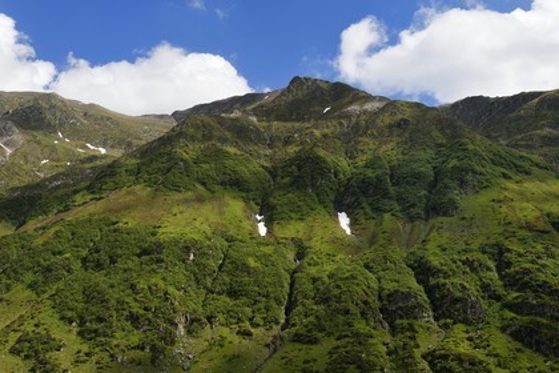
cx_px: 280
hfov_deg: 48.5
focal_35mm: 40
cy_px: 186
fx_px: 621
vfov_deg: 33.4
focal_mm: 40
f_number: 11
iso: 200
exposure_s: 1/320
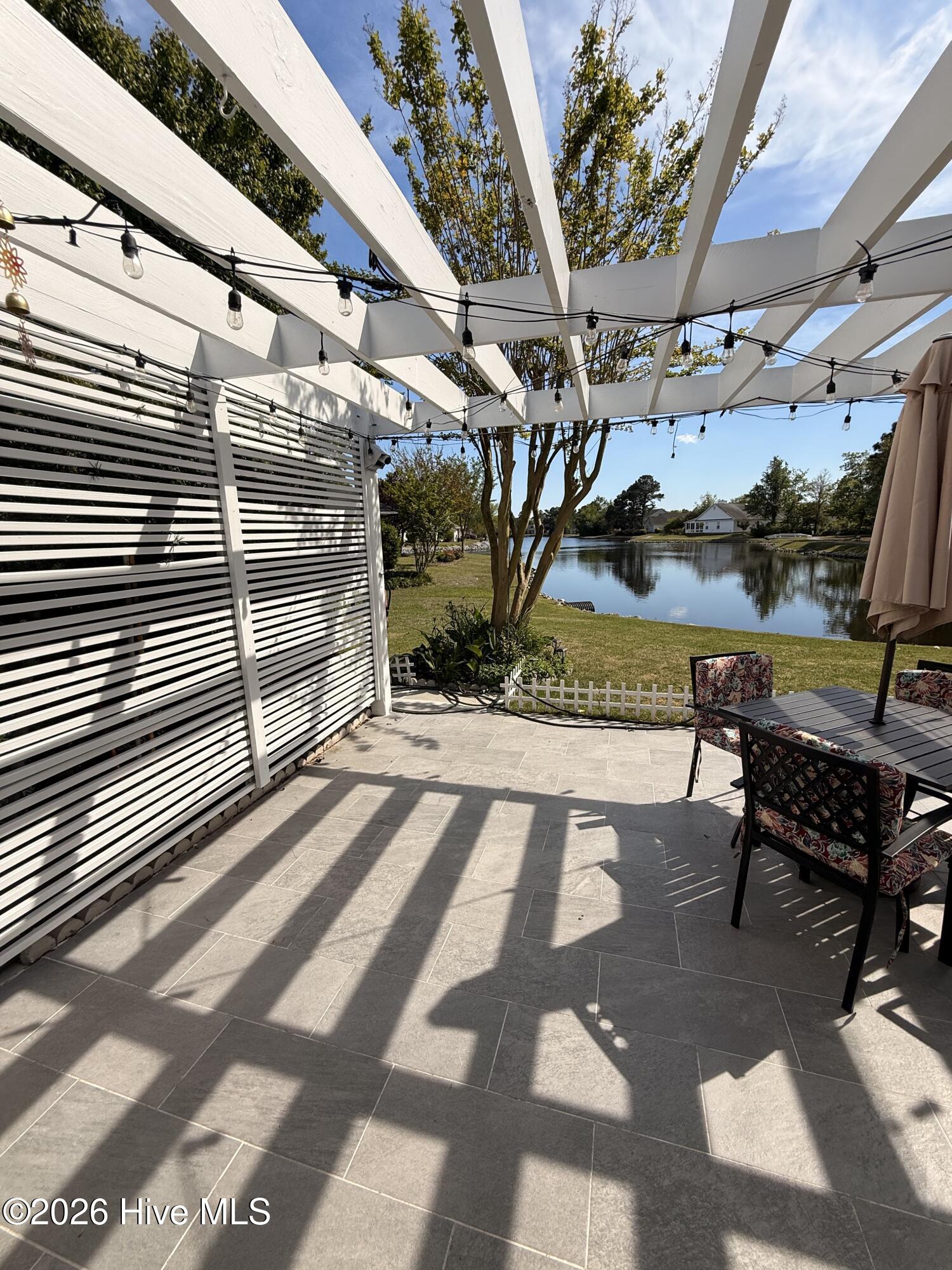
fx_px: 513
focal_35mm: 14
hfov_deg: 85.7
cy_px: 635
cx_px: 476
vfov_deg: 102.1
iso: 50
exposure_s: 1/2611
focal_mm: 2.22
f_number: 2.2
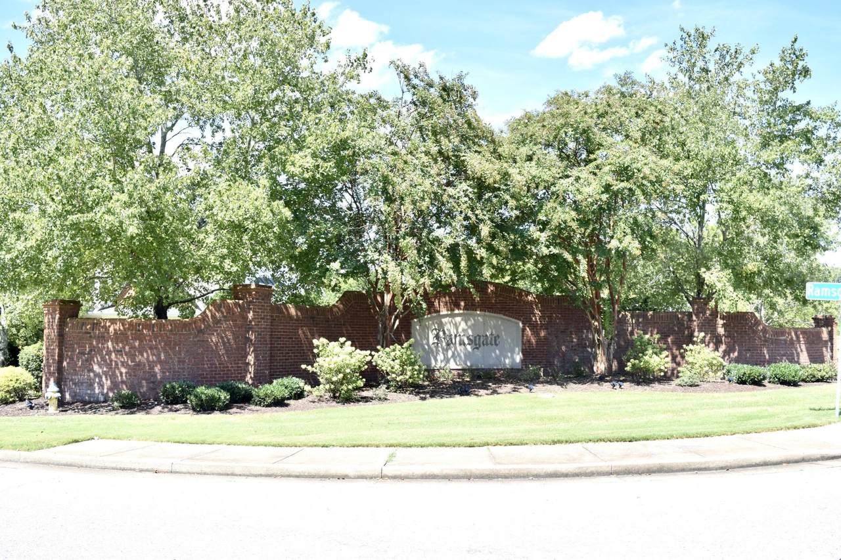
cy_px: 280
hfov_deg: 57.2
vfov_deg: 40.0
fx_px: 771
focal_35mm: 33
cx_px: 420
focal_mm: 22
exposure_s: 1/125
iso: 100
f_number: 5.6
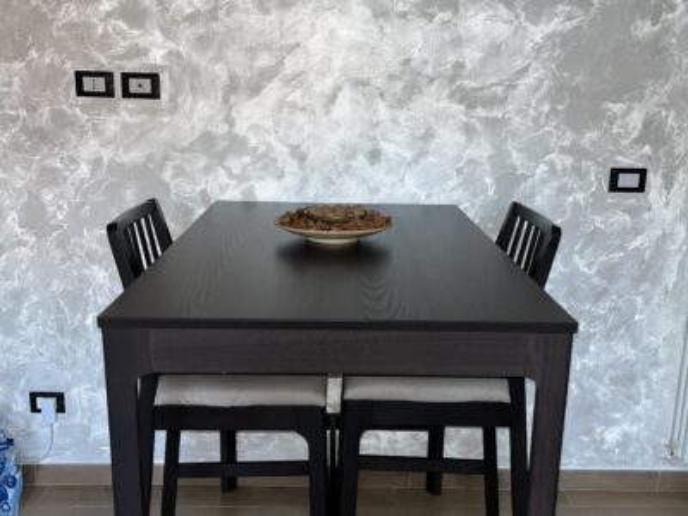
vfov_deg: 53.1
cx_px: 344
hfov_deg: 67.3
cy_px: 258
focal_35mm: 26
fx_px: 517
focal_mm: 5.1
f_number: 1.6
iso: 50
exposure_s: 1/20
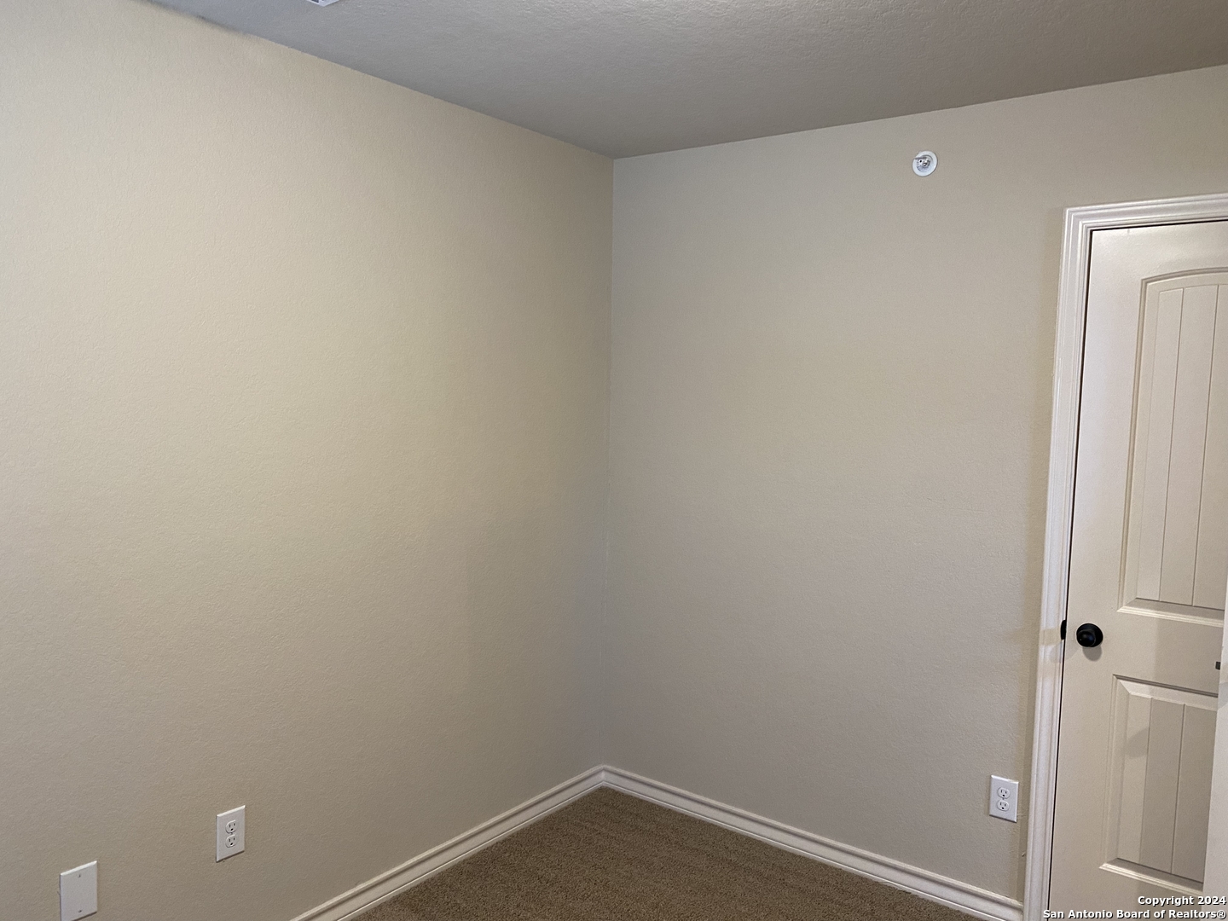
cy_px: 460
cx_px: 614
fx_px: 922
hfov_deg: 67.3
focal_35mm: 26
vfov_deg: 53.1
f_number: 1.8
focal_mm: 4.25
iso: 200
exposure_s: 1/60
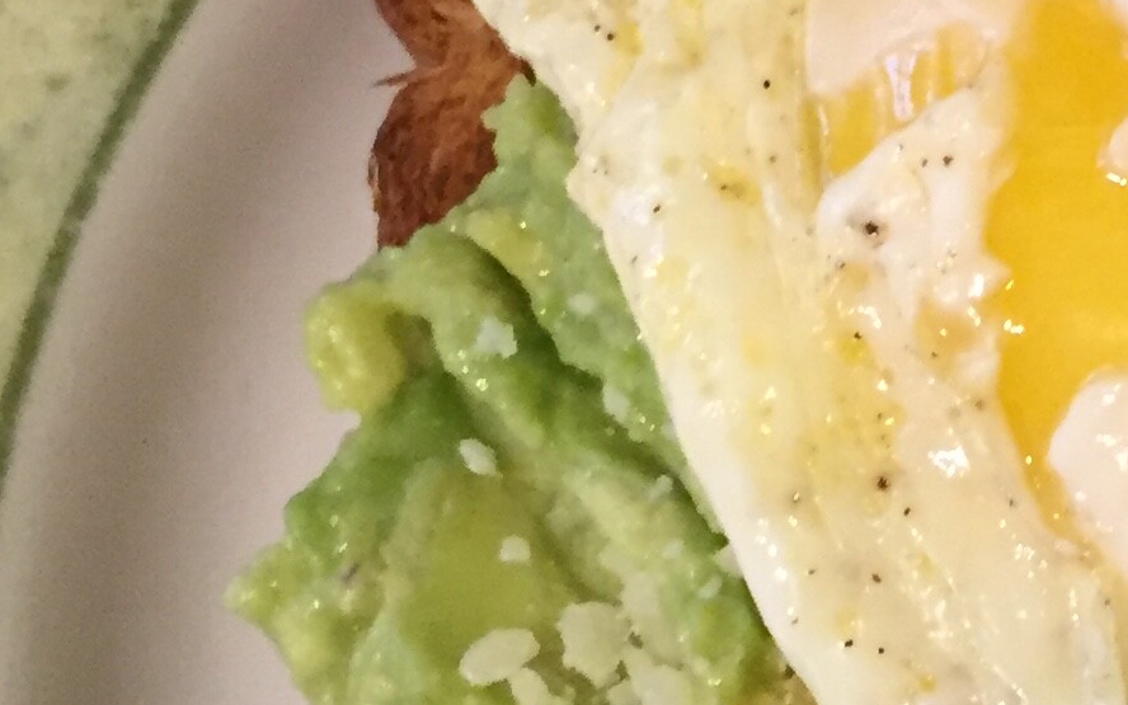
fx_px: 3474
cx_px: 1404
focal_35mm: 113
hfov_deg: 17.5
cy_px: 357
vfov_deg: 11.6
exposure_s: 1/30
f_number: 2.2
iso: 160
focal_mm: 4.15
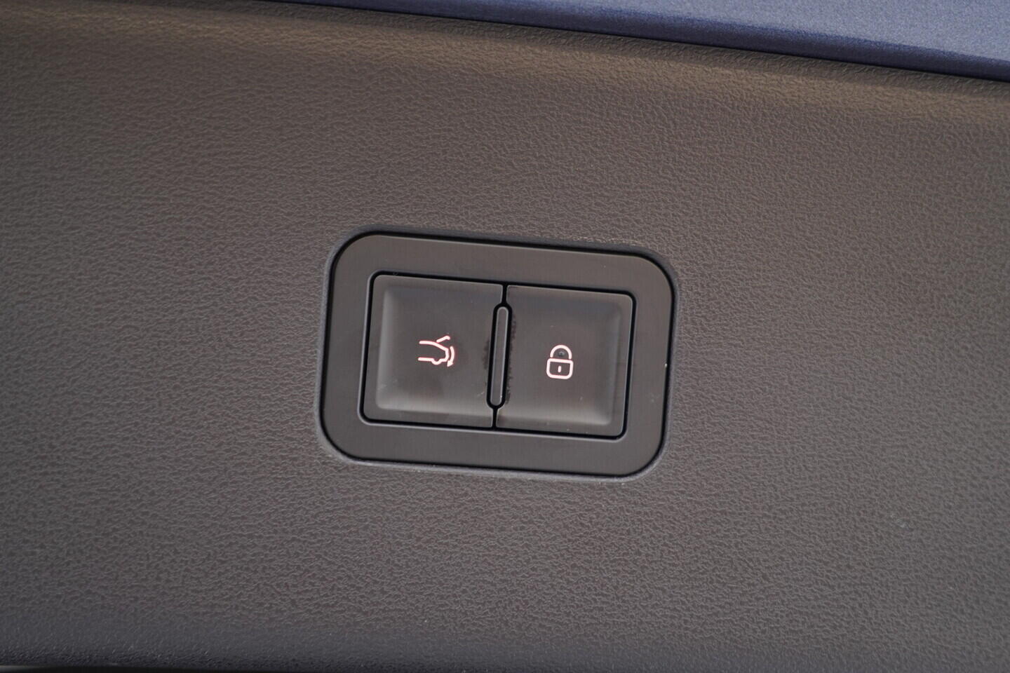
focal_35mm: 36
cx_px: 505
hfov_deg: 53.1
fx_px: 1010
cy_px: 336
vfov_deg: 36.9
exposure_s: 1/40
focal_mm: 24
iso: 400
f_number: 2.8
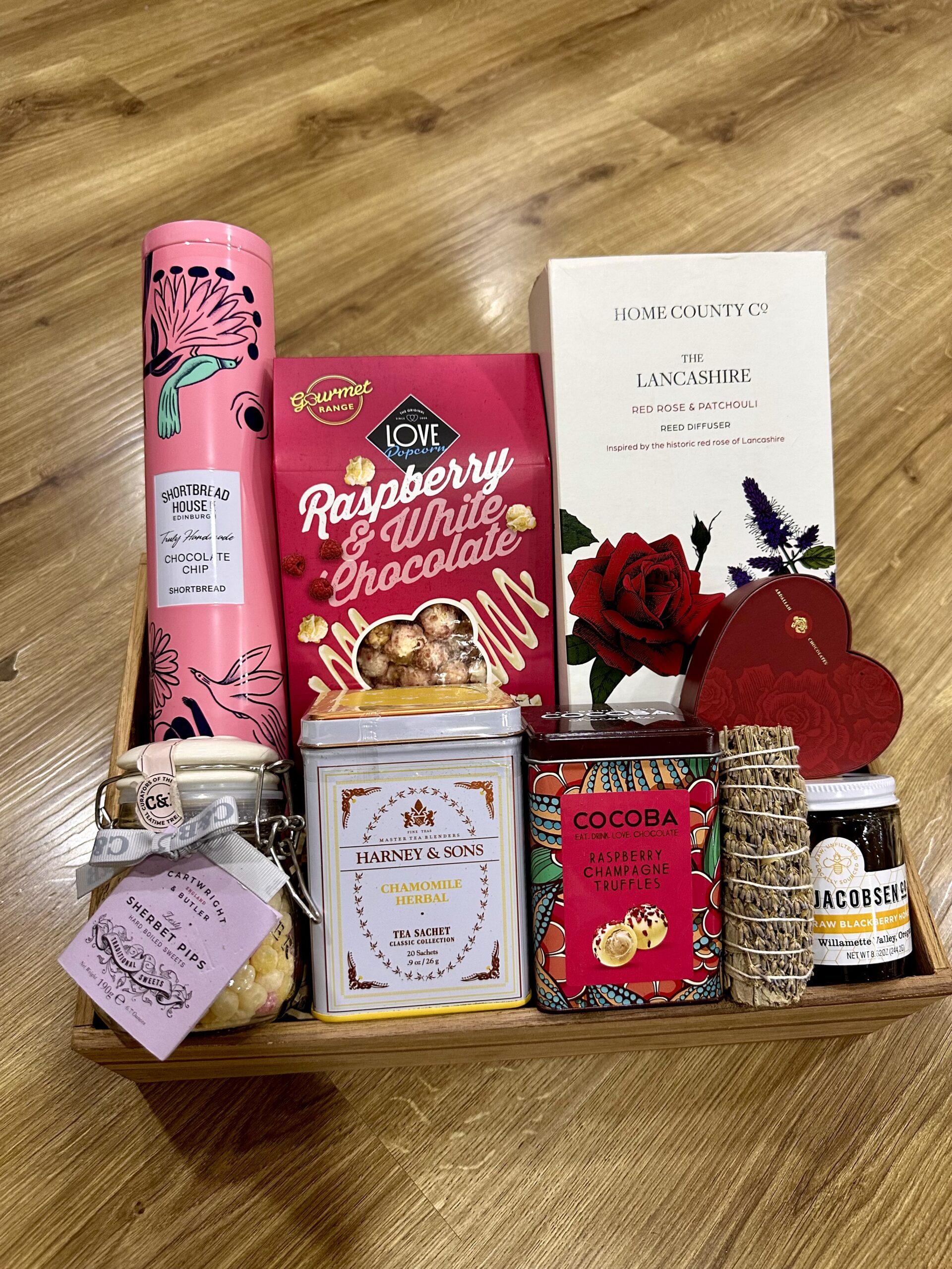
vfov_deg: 71.6
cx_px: 476
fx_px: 880
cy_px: 634
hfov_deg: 56.8
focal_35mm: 24
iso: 250
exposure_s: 1/74
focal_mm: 6.86
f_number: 1.78
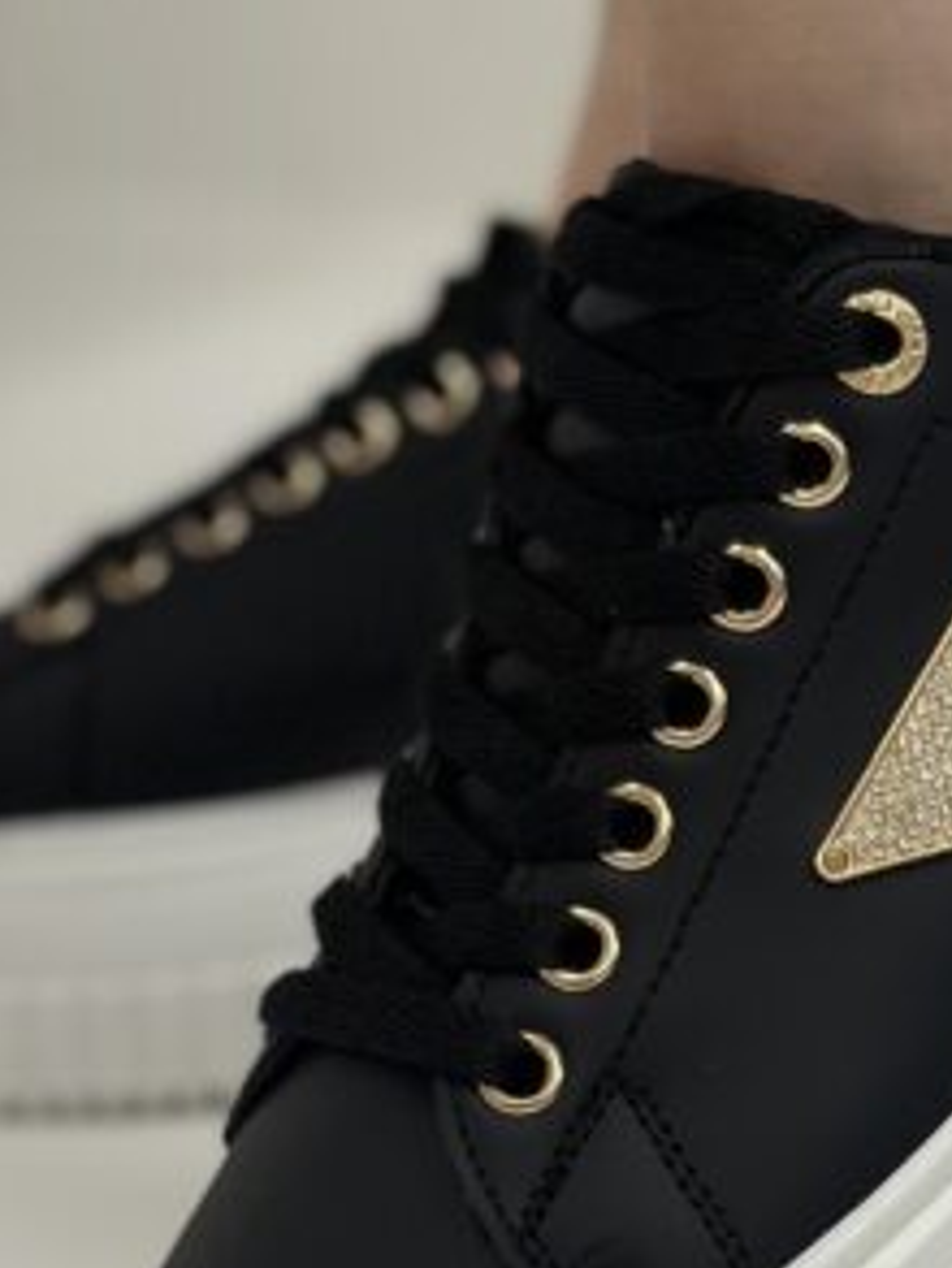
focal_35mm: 131
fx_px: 4800
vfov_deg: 15.0
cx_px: 710
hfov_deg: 11.3
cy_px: 615
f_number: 1.78
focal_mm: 6.86
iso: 125
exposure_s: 1/100
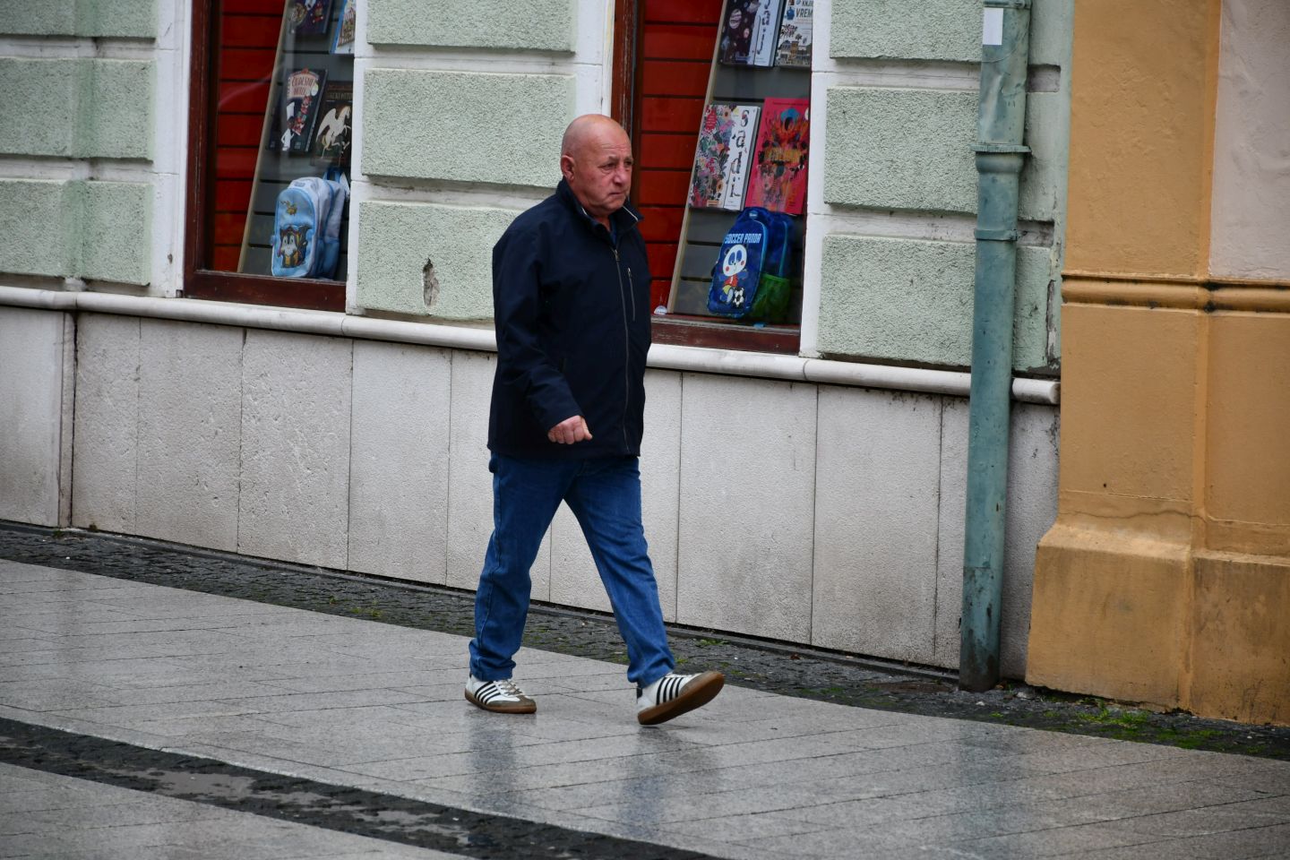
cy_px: 430
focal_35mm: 168
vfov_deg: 8.2
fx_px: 6020
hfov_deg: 12.2
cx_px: 645
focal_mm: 112
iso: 400
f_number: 5.6
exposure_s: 1/250
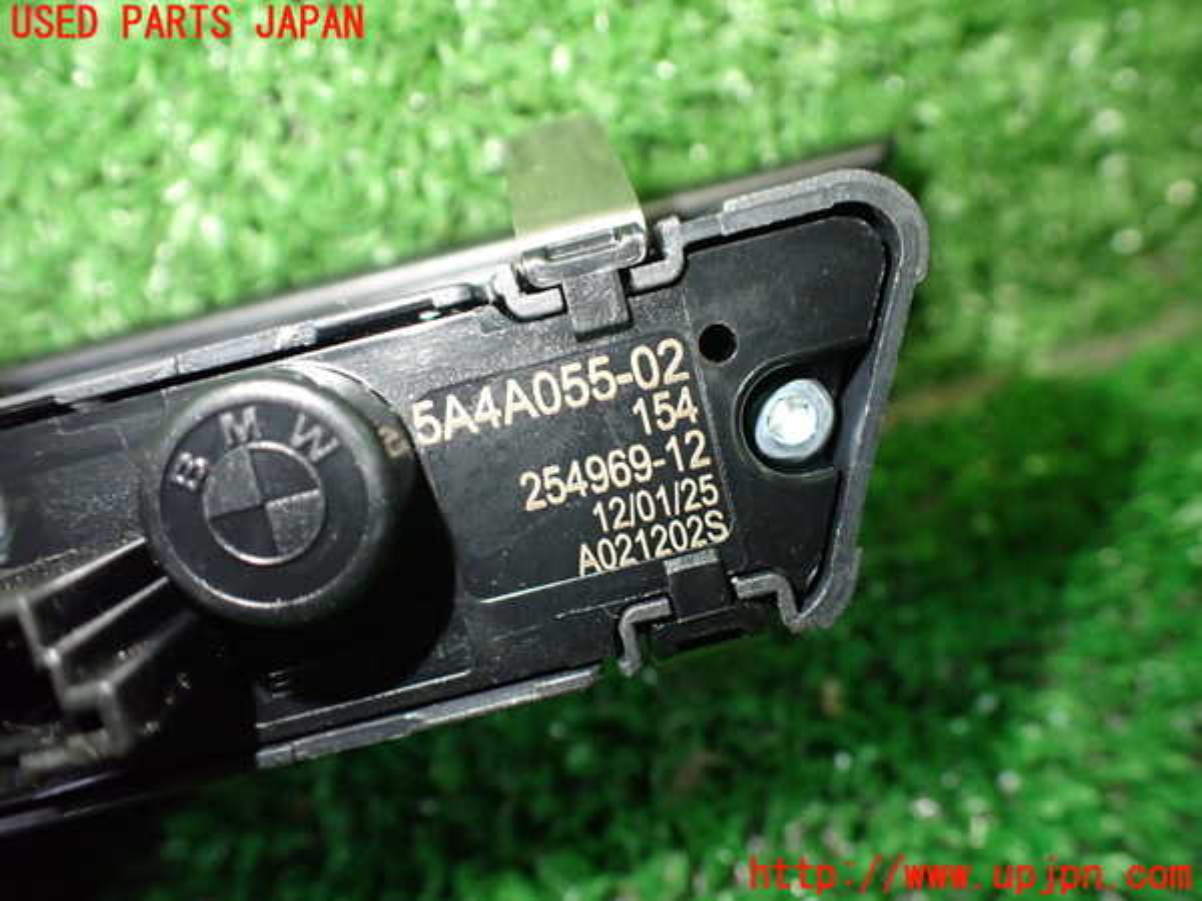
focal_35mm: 30
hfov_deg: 60.0
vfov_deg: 46.8
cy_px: 450
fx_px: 1042
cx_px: 601
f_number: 2.3
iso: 800
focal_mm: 5.4
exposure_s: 1/125
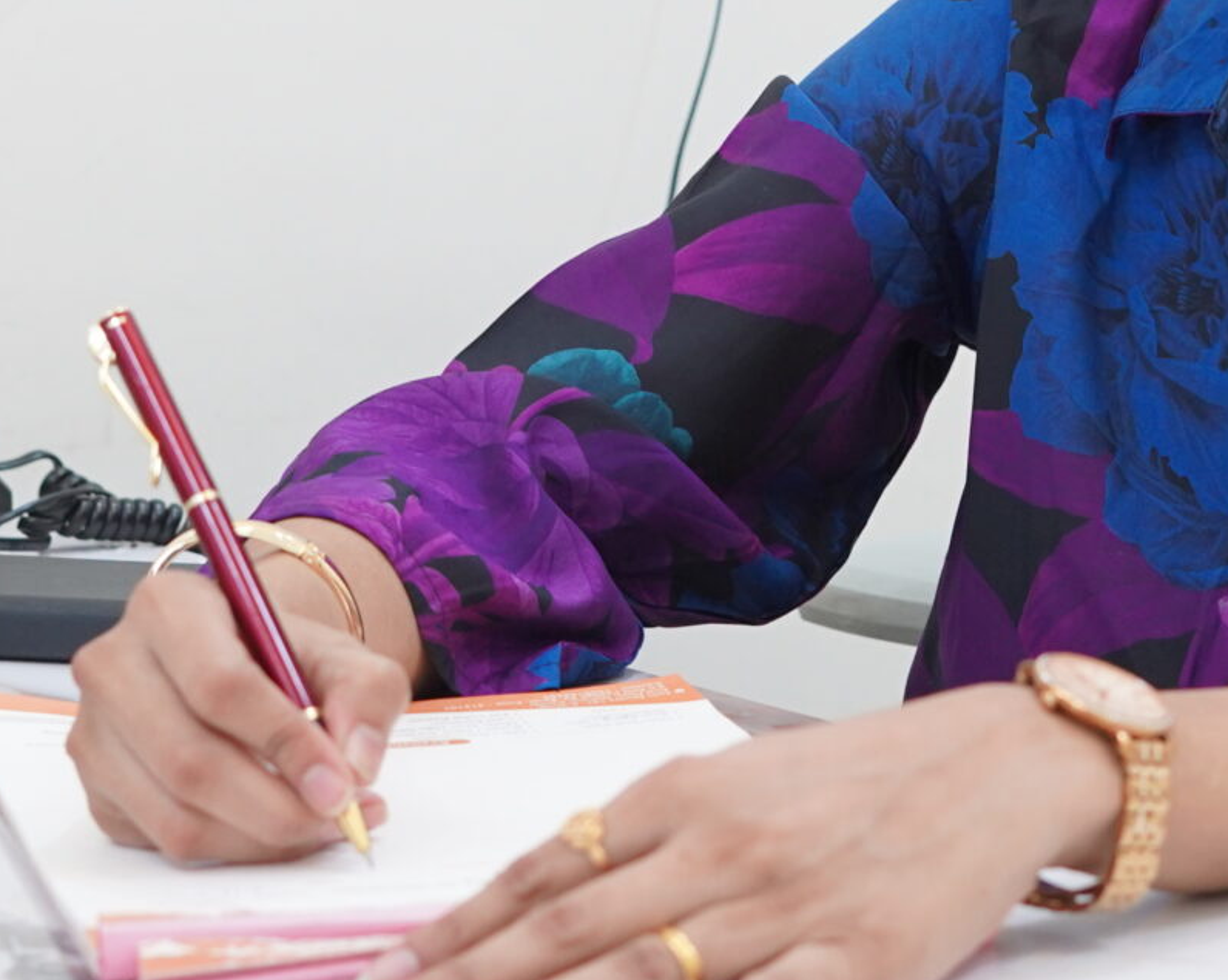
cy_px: -92
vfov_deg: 10.1
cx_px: 801
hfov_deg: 12.8
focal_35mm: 151
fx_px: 5485
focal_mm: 50
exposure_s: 1/160
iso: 1250
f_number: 4
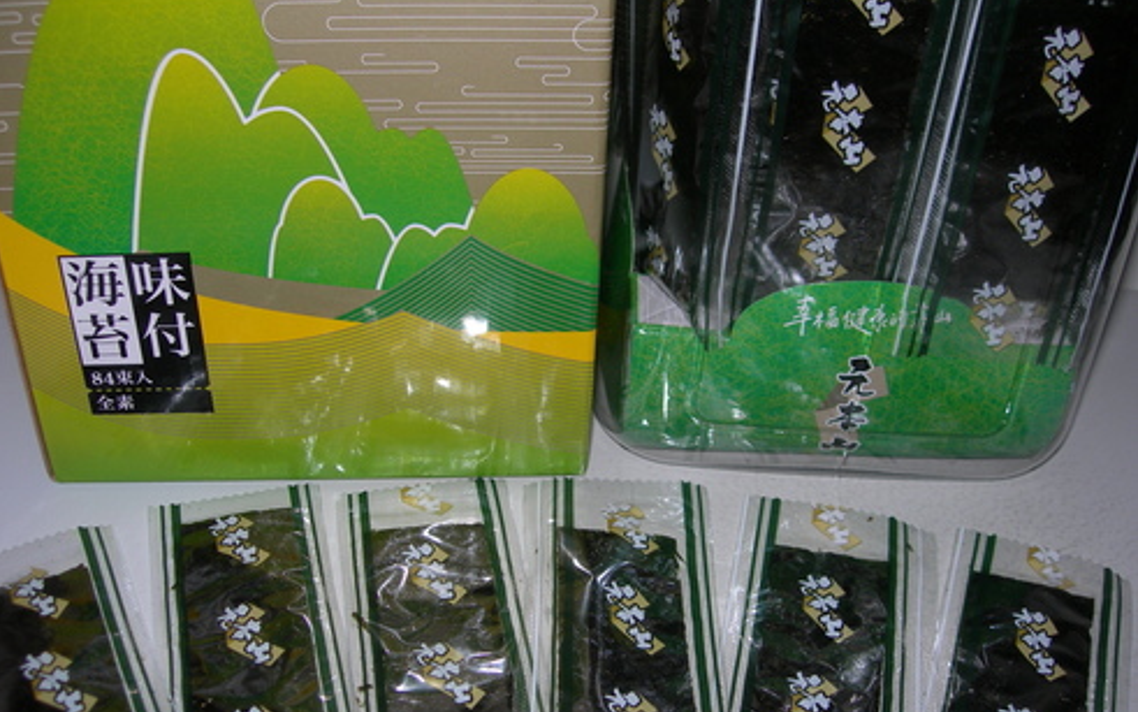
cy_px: 421
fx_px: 1272
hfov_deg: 48.2
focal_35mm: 41
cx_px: 561
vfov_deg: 31.2
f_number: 2.8
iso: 50
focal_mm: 7.8
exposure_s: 1/60.1
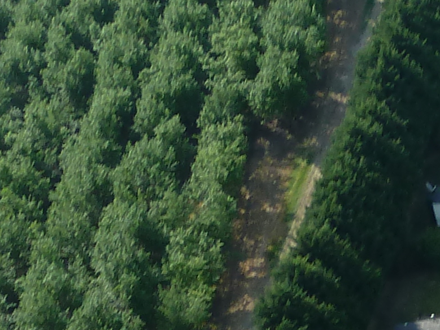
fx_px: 2415
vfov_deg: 7.6
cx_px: 1052
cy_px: 567
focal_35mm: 190
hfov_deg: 9.3
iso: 80
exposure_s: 1/250
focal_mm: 6.1
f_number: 4
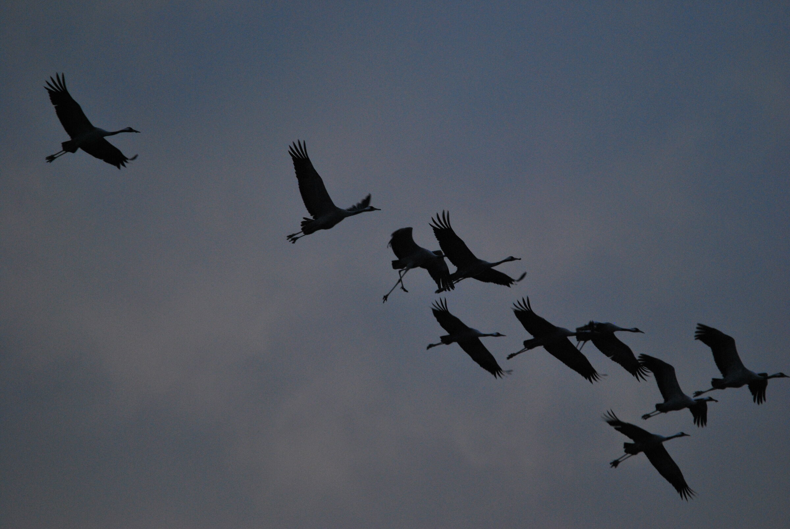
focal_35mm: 750
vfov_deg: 1.8
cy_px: 264
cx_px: 395
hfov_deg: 2.7
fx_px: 16479
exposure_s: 1/400
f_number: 7.1
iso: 800
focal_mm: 500
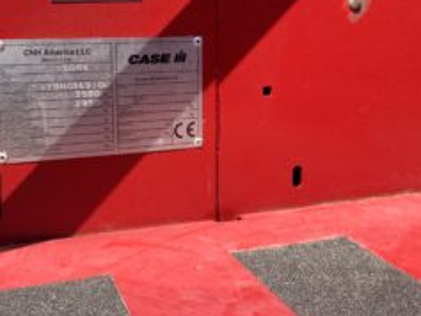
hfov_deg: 42.5
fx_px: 535
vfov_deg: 32.4
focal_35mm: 44
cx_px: 149
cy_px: 83
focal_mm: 3
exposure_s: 1/792
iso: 16
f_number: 1.8
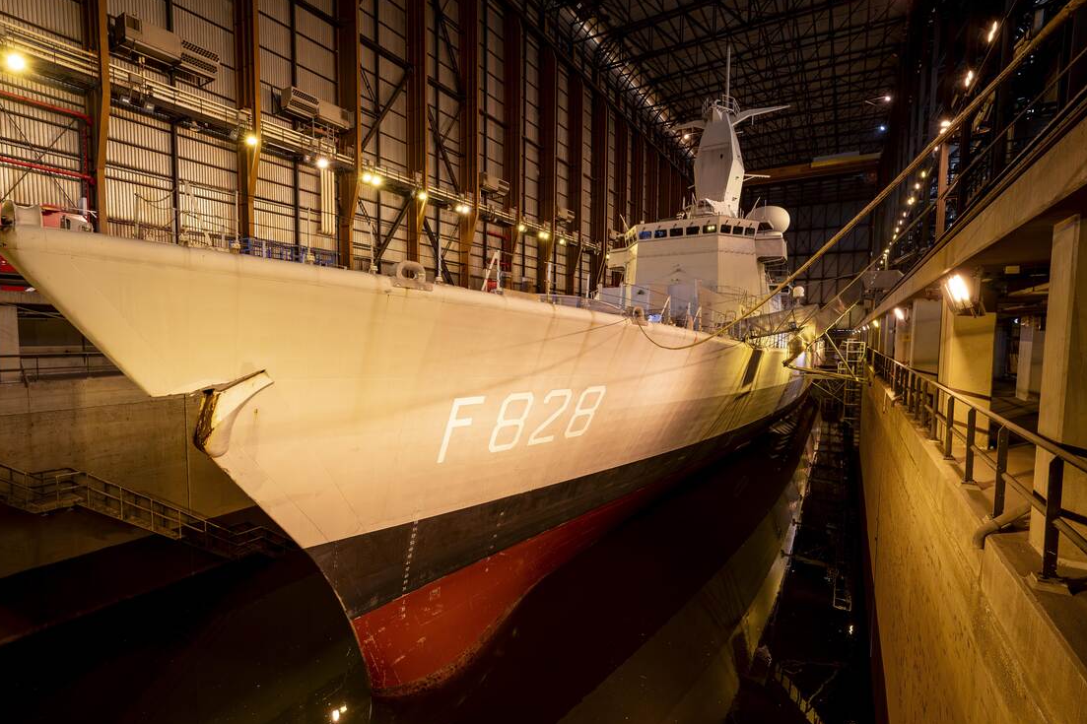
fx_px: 513
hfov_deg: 93.2
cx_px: 513
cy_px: 374
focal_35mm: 17
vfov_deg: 70.4
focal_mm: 15
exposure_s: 1/50
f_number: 5.6
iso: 1600
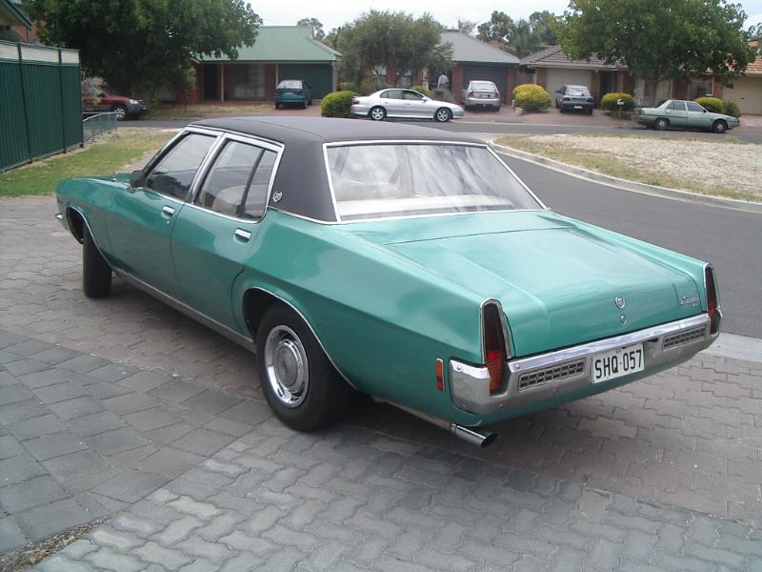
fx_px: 836
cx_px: 381
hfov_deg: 49.0
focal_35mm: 38
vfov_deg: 37.7
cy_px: 286
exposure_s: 1/320
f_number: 4.8
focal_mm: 5.8
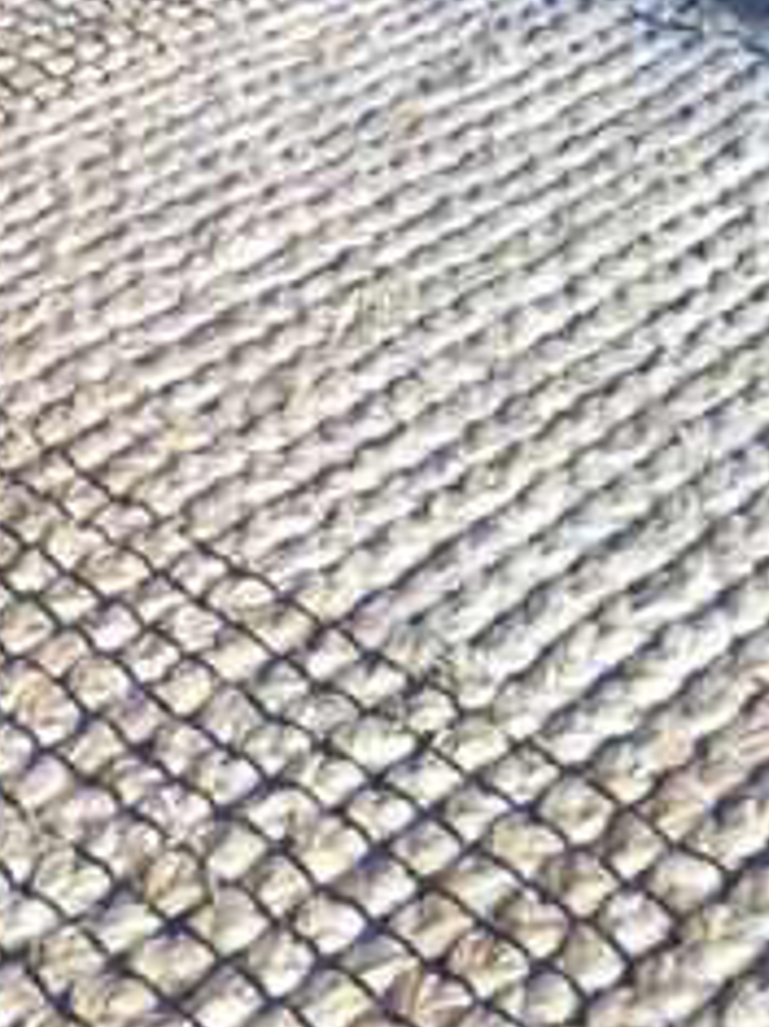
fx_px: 2342
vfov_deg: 22.1
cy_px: -319
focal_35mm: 79
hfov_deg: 17.3
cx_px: -275
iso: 64
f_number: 2.2
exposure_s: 1/33
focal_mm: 4.15
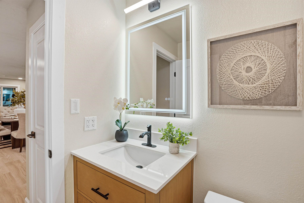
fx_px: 135
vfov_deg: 73.8
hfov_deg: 96.7
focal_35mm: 16
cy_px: 102
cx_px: 152
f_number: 8
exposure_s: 1/800
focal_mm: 16
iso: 250
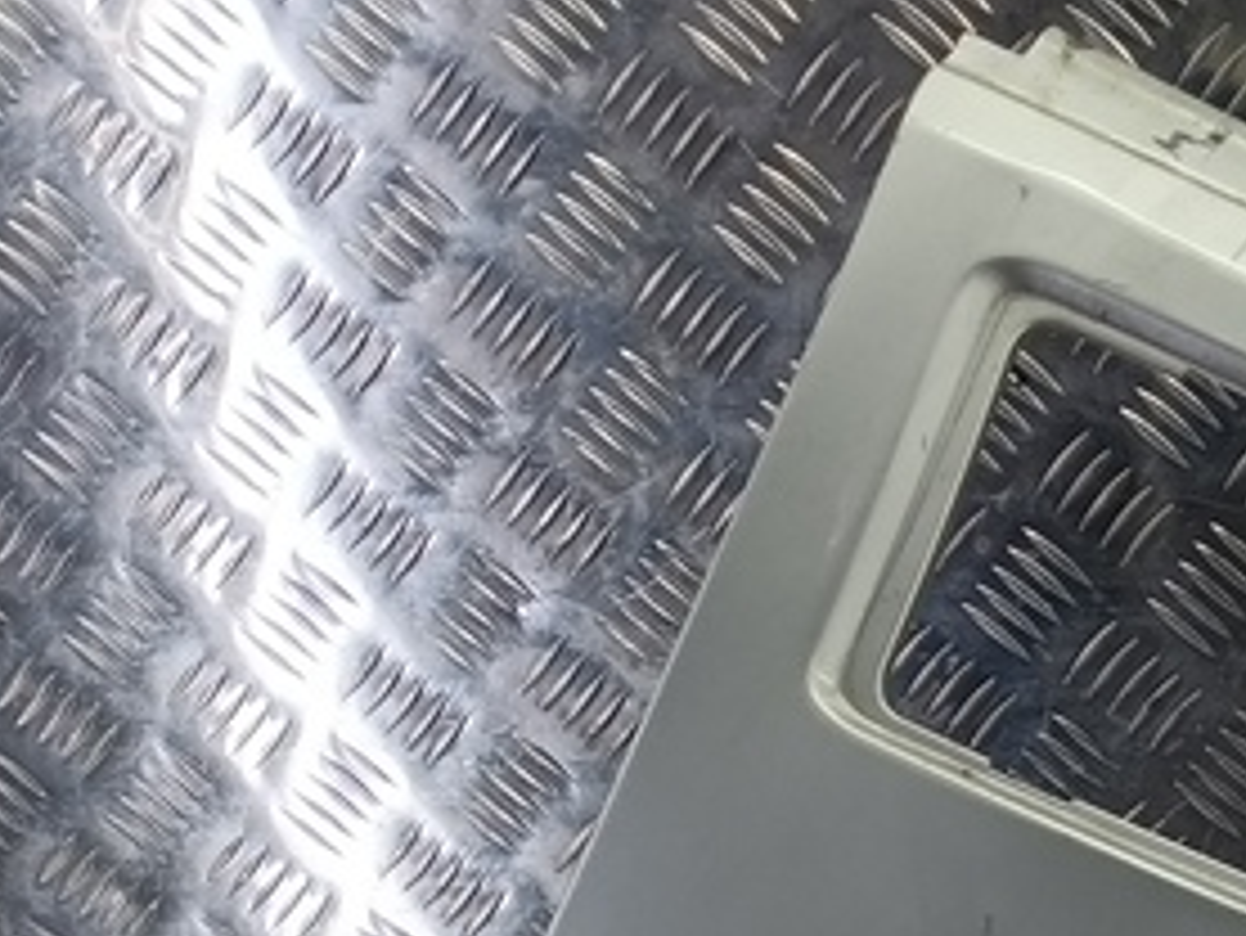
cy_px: 1476
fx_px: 3061
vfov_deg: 15.7
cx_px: 2119
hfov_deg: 18.8
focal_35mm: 85
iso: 146
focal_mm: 4.11
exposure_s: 1/100
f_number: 1.6
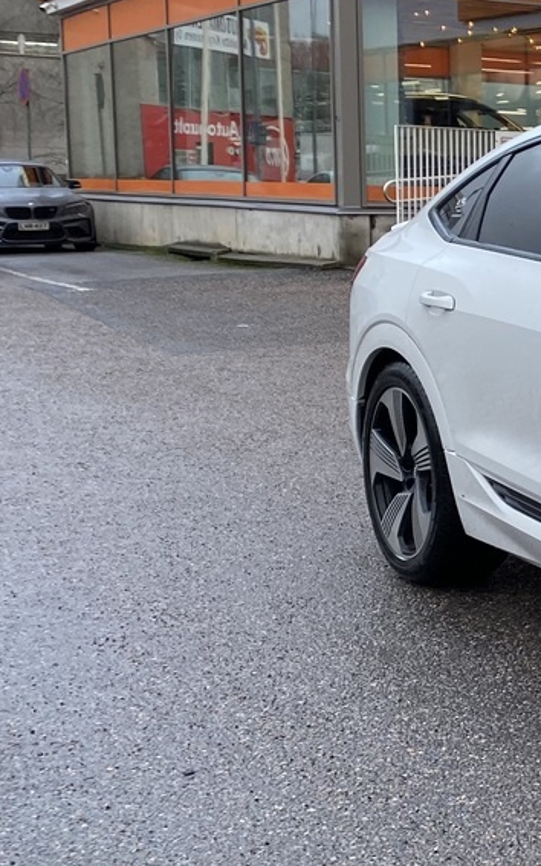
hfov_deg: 16.1
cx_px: 940
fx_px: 1653
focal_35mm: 70
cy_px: 440
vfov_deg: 29.4
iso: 64
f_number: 1.8
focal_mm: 4.25
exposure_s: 1/121
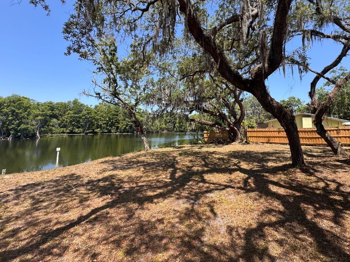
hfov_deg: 90.5
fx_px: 172
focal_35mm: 17
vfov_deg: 74.3
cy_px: 112
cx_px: 200
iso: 40
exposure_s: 1/804
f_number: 2.2
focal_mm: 2.22
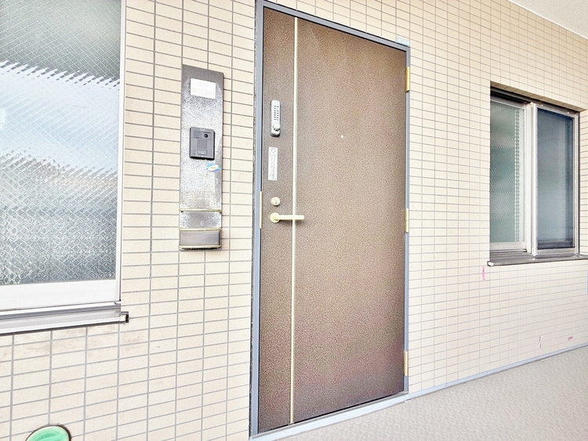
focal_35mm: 14
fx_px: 238
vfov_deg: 85.7
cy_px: 220
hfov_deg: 102.0
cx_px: 294
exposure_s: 1/129
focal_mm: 2.22
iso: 50
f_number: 2.2
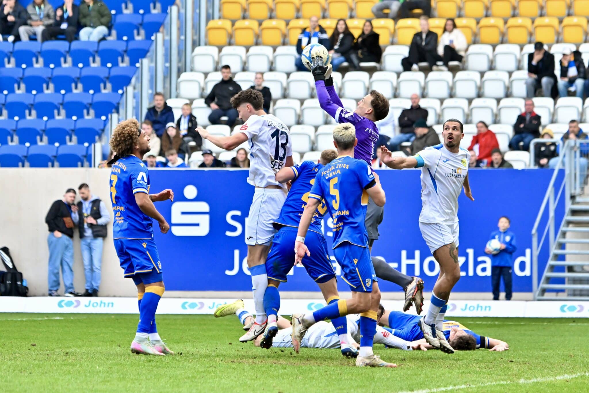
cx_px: 294
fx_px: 3599
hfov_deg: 9.4
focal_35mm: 220
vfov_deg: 6.2
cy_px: 196
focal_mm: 220
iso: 2200
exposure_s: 1/1600
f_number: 5.3
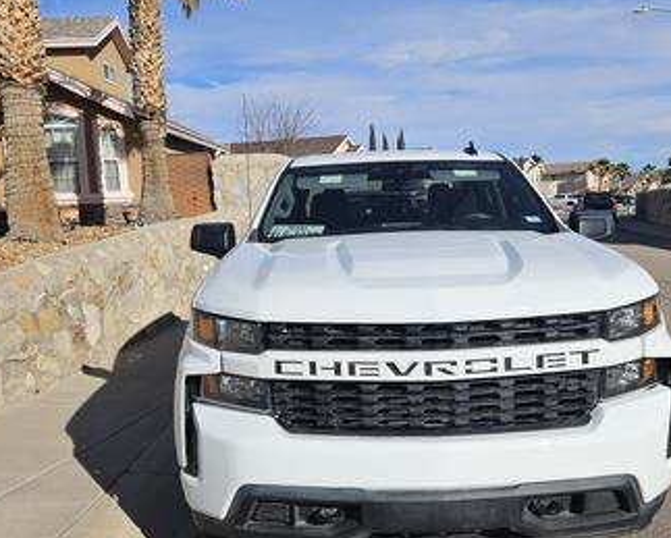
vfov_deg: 42.3
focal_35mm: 35
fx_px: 696
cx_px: 364
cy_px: 270
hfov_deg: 51.4
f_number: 1.8
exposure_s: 1/4165
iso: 25
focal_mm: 5.4
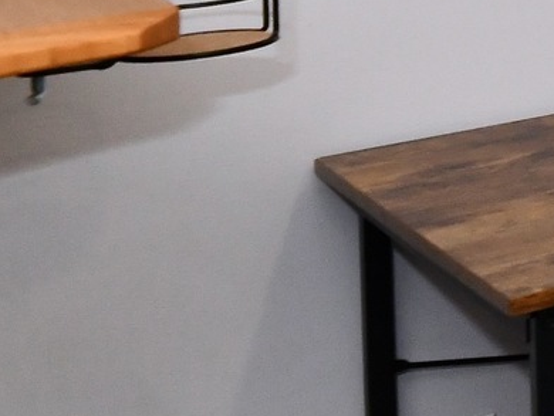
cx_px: 2112
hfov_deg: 8.7
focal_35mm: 106
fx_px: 1697
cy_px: -348
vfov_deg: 12.7
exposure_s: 1/60
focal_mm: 14
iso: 640
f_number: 6.3
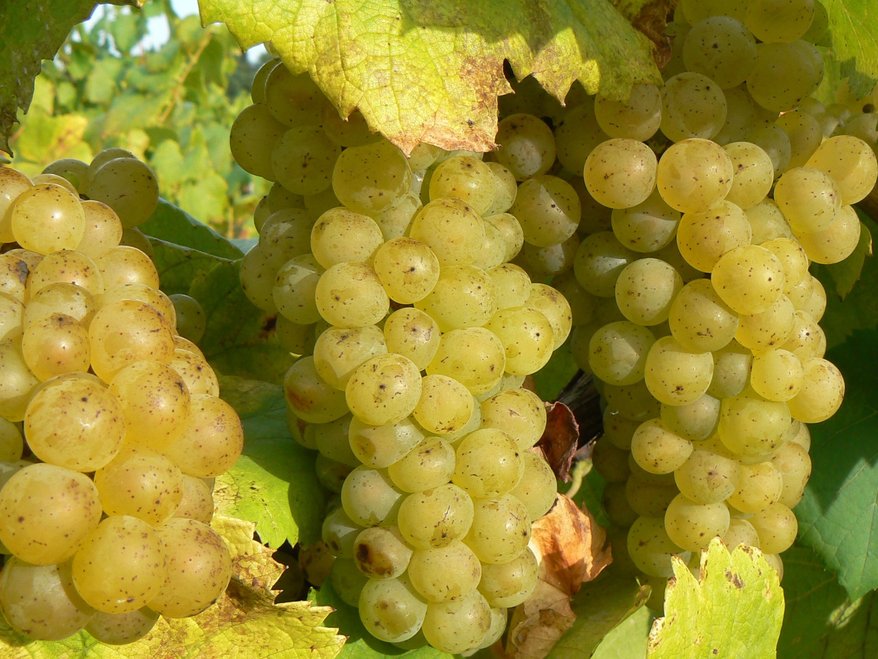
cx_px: 439
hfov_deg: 51.3
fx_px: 913
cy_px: 330
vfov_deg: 39.7
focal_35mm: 36
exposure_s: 1/160
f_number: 5.6
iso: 80
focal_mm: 6
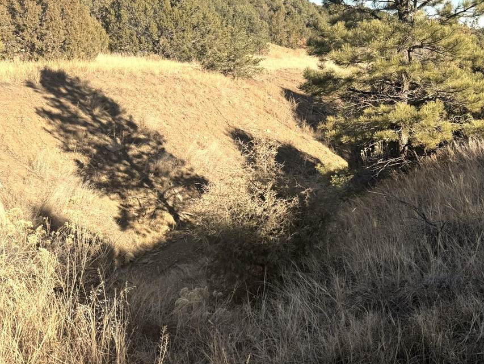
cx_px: 318
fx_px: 503
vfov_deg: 39.5
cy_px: 143
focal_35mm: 36
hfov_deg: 50.5
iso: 80
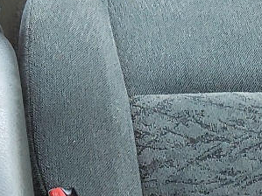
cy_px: -13
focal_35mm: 139
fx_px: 1052
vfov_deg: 10.5
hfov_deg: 13.5
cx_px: -114
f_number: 1.5
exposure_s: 1/60.2
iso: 60
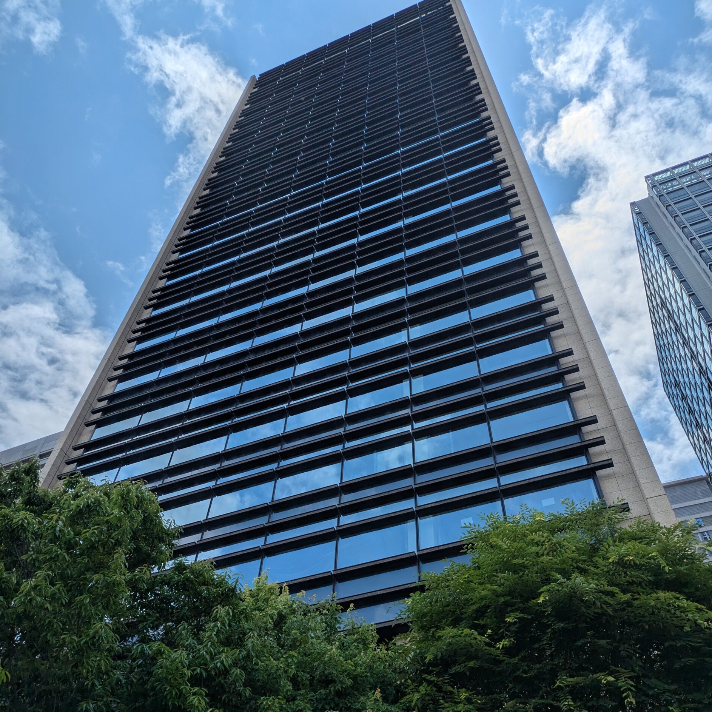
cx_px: 361
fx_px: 698
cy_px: 401
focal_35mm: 30
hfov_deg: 54.0
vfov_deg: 53.9
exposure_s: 1/5917
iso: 33
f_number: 1.89
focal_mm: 5.43
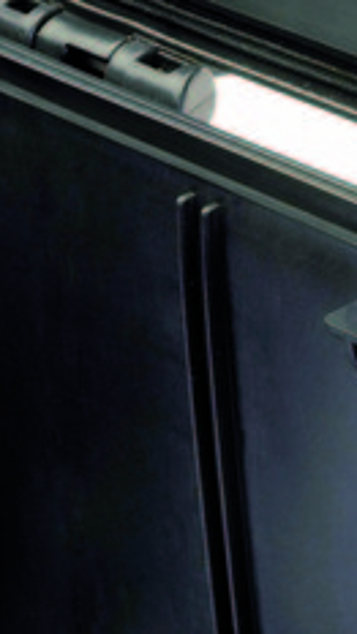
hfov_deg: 6.0
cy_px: 341
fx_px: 3417
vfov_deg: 10.6
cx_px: 243
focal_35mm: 203
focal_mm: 60
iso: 100
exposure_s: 1/200
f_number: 18
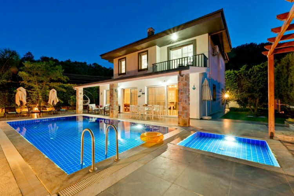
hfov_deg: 104.3
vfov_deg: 81.2
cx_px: 147
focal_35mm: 14
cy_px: 98
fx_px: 114
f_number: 11
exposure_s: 5
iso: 100
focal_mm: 14
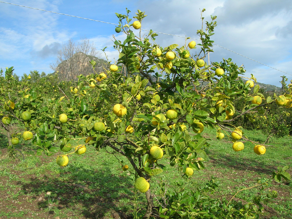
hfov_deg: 54.0
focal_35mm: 34
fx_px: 287
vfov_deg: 41.8
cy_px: 110
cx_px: 146
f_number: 4.9
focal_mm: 5.7
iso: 50
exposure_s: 1/300
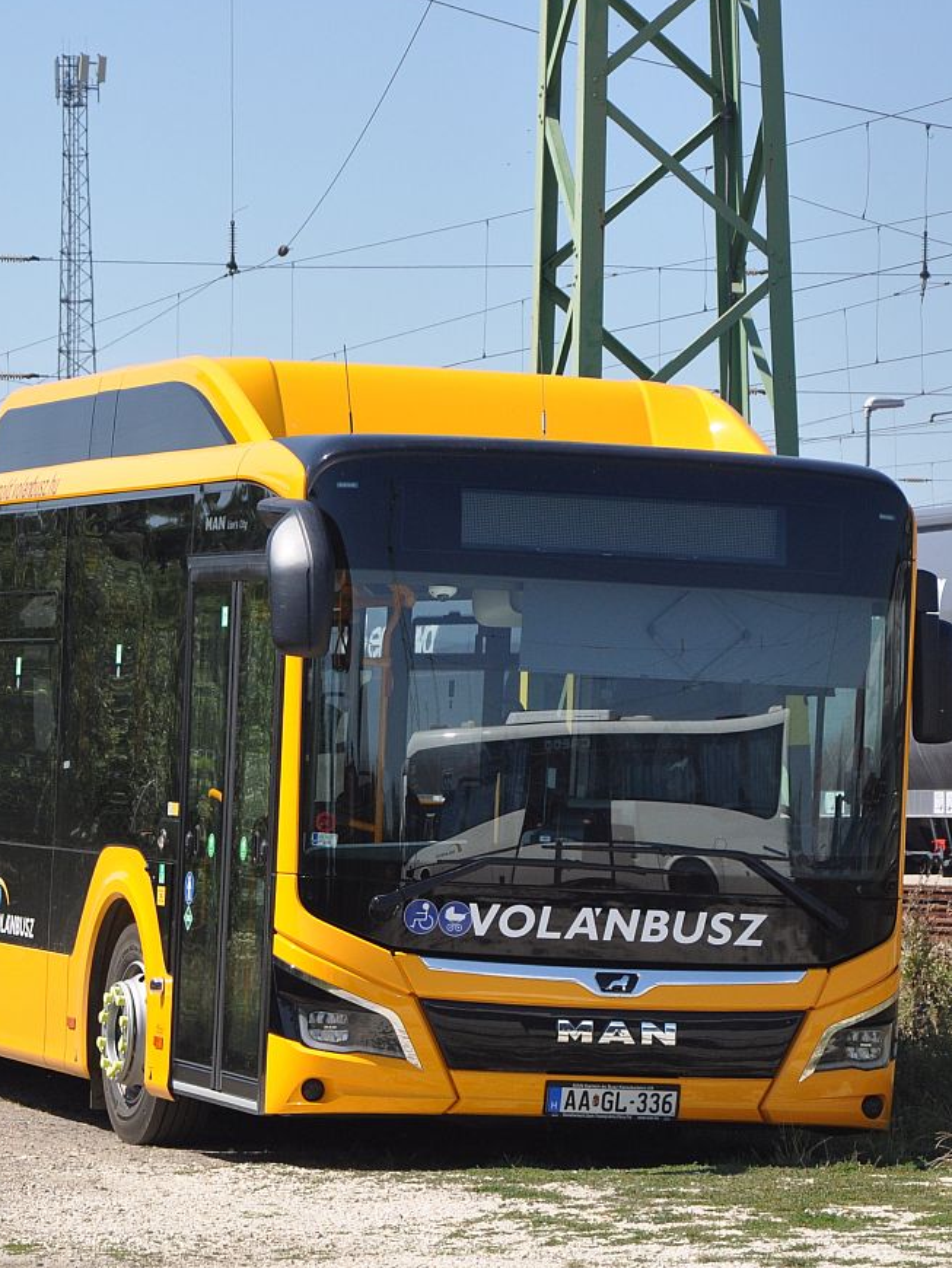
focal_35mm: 164
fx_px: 6011
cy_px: 647
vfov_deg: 12.0
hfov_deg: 9.1
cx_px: 365
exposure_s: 1/1600
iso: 400
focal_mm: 70
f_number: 5.3
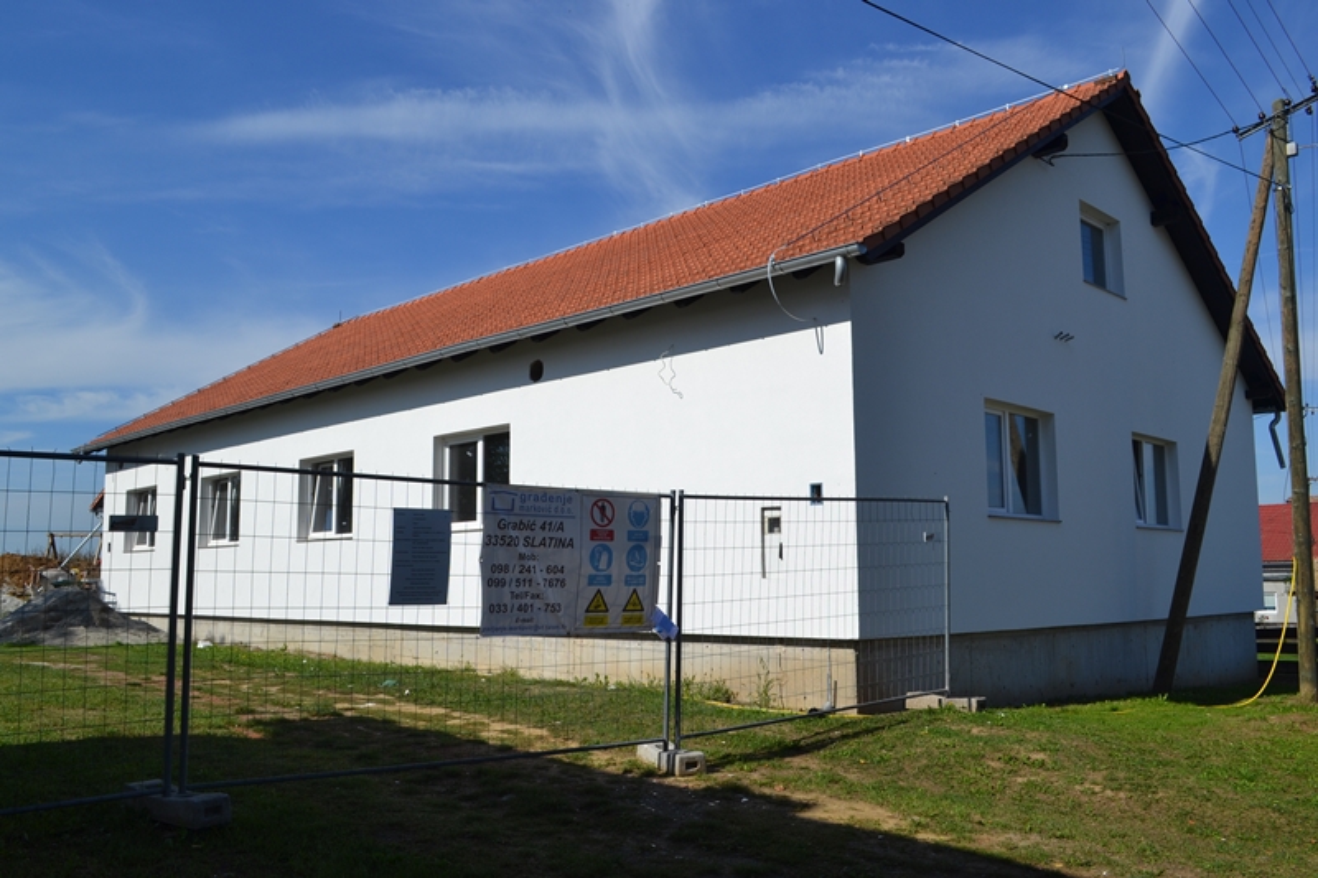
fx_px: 1098
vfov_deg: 43.6
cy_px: 439
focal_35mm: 30
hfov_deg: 61.9
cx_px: 659
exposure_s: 1/320
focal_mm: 20
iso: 100
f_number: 9
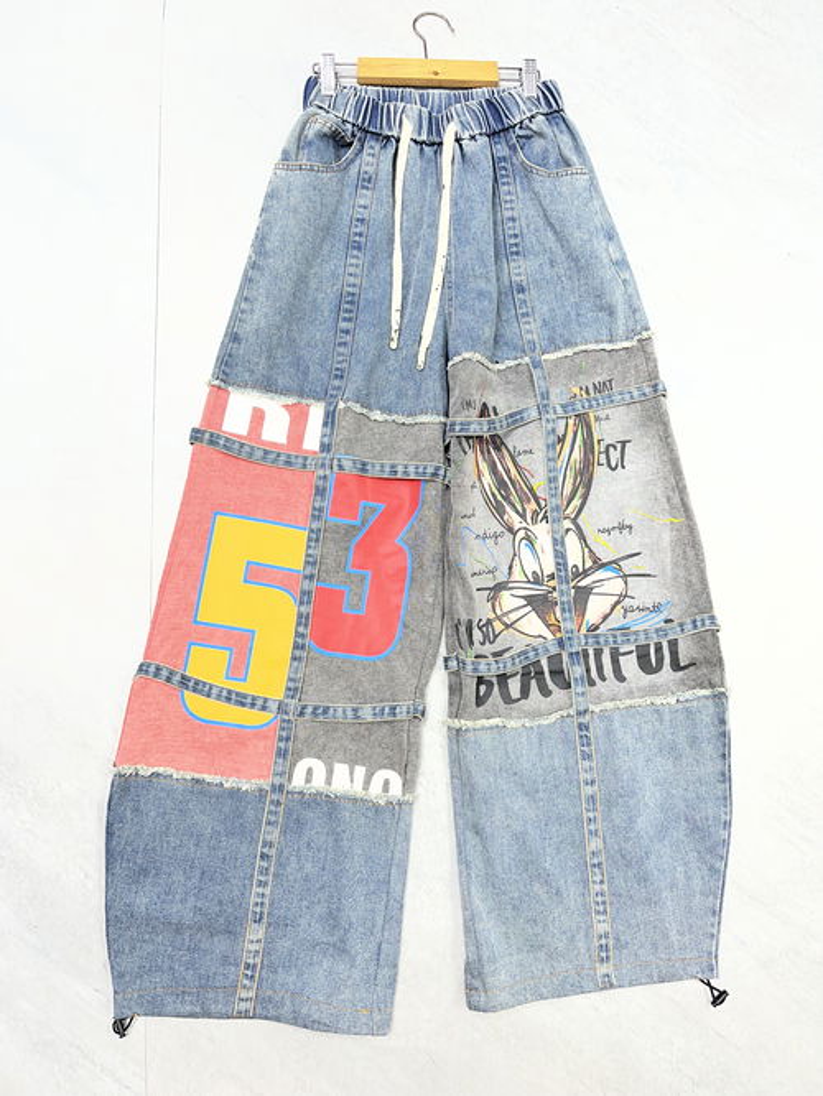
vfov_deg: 67.3
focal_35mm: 26
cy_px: 548
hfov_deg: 53.1
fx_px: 824
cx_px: 412
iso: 32
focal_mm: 5.1
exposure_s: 1/114
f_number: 1.6
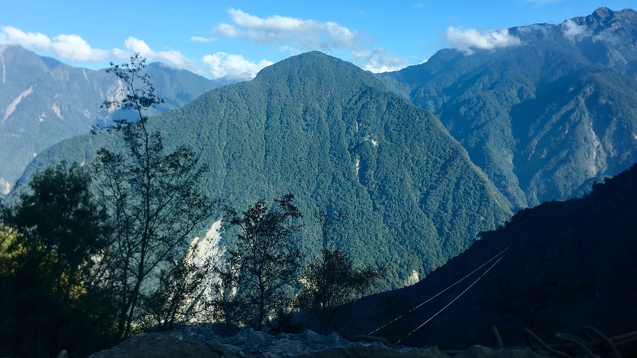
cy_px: 119
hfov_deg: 61.0
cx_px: 321
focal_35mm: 32
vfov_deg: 36.3
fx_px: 541
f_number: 2.2
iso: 25
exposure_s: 1/810
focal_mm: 4.15
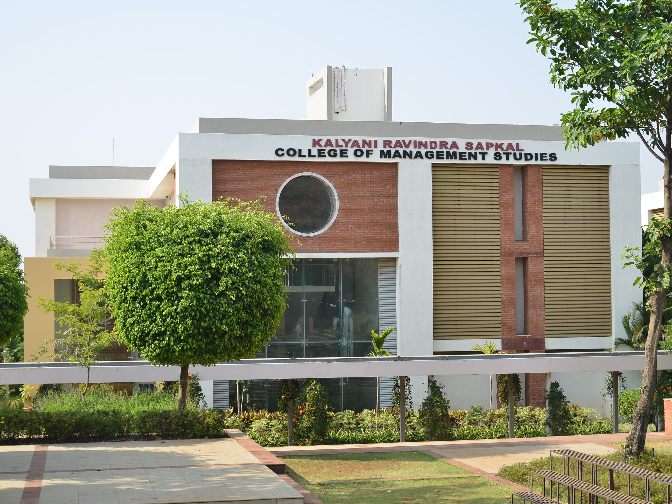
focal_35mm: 60
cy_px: 250
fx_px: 1165
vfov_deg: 24.4
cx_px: 332
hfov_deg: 32.2
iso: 100
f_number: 6.3
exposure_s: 1/160
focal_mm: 55
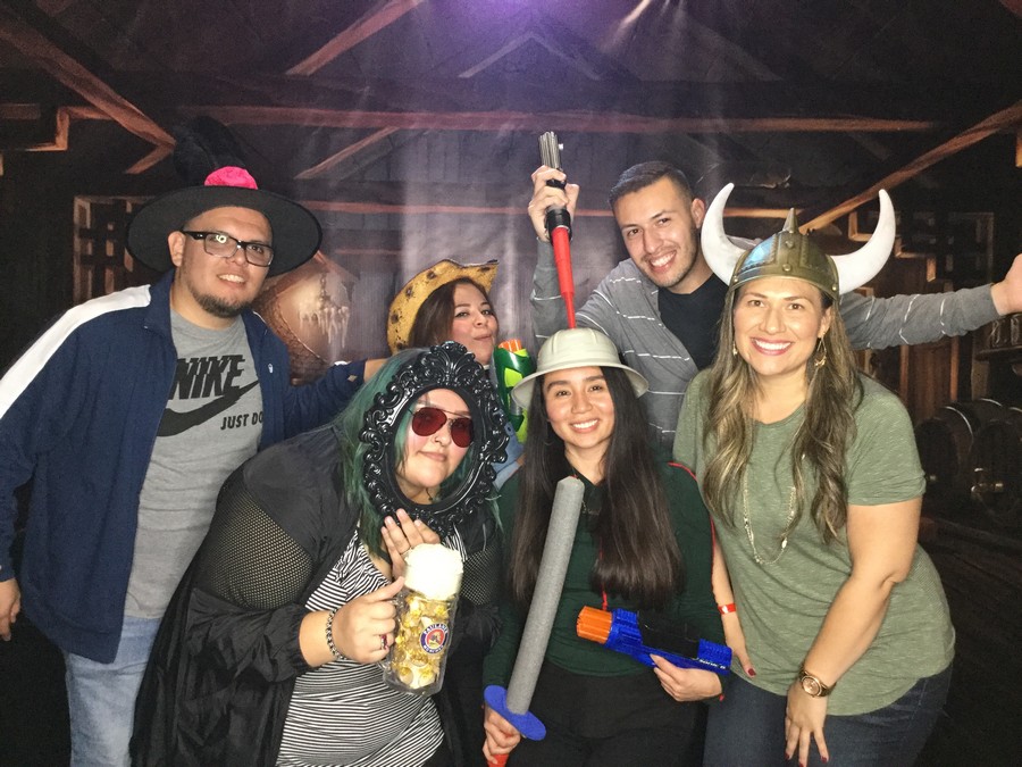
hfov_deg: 58.4
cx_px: 511
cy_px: 384
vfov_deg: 45.4
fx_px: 915
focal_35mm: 31
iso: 160
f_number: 2.4
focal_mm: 3.3
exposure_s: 1/30
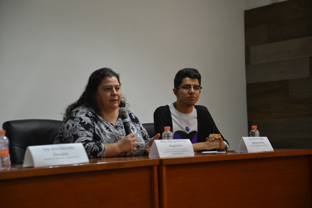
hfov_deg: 30.5
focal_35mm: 66
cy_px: 104
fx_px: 572
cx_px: 156
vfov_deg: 20.6
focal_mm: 66
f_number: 4.5
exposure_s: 1/60
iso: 800
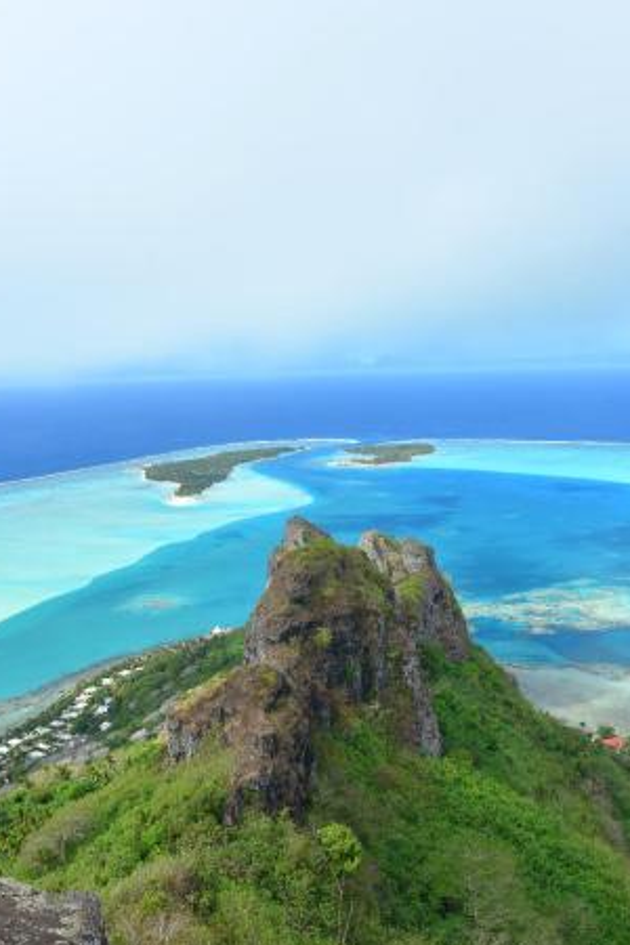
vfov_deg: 57.7
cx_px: 294
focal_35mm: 32
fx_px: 840
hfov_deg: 41.1
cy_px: 613
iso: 200
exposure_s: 1/320
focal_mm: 24
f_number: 9
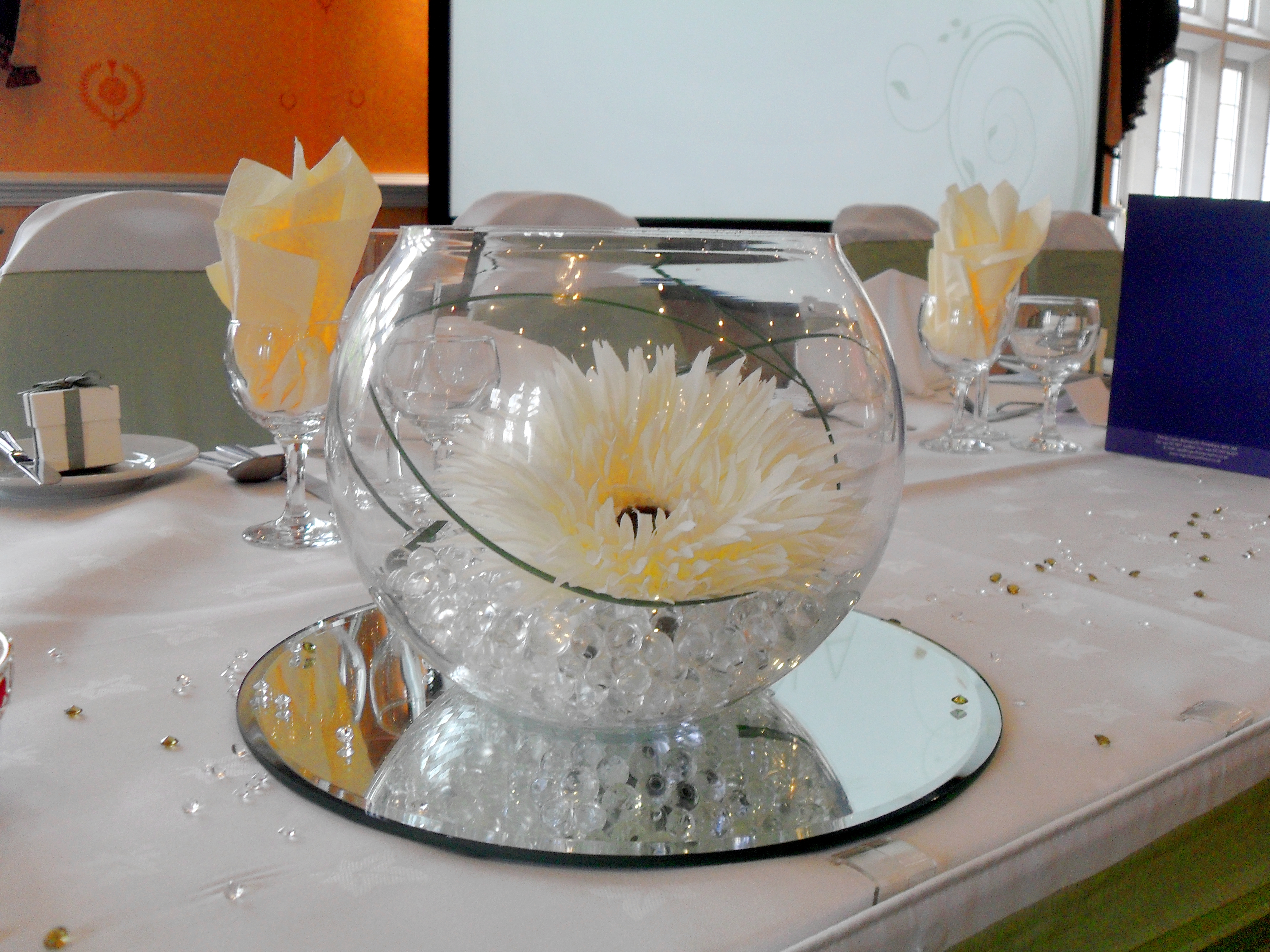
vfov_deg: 39.7
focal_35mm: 36
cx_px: 652
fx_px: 1321
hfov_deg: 51.3
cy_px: 486
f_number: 2.8
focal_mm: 6.2
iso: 120
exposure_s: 1/45
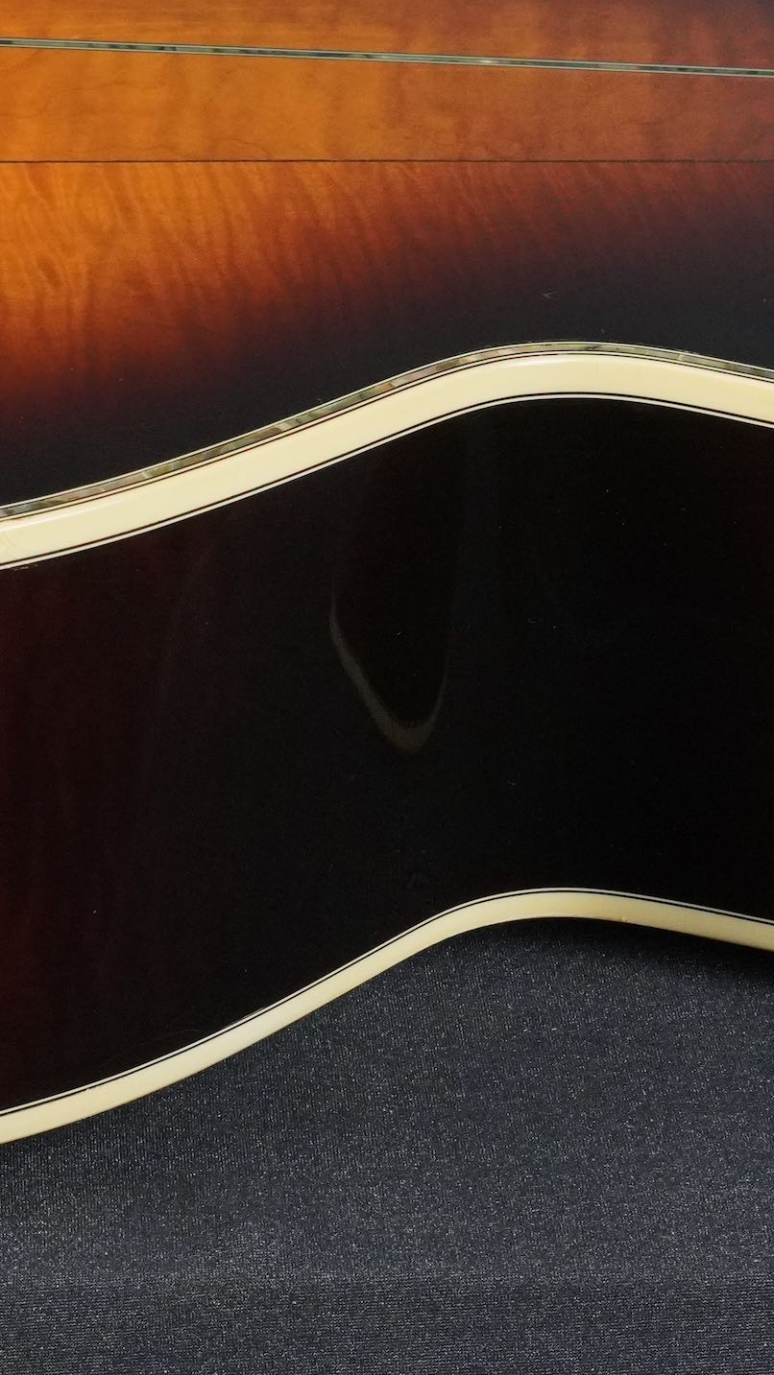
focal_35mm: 115
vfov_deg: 18.6
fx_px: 4200
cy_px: 671
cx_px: 127
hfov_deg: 10.5
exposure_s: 1/60
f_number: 11
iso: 2500
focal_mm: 35
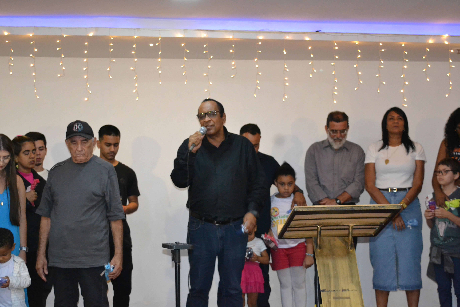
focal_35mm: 68
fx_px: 862
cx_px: 230
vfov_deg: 20.2
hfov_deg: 29.9
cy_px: 154
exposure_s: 1/60
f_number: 5
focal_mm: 45
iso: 3200
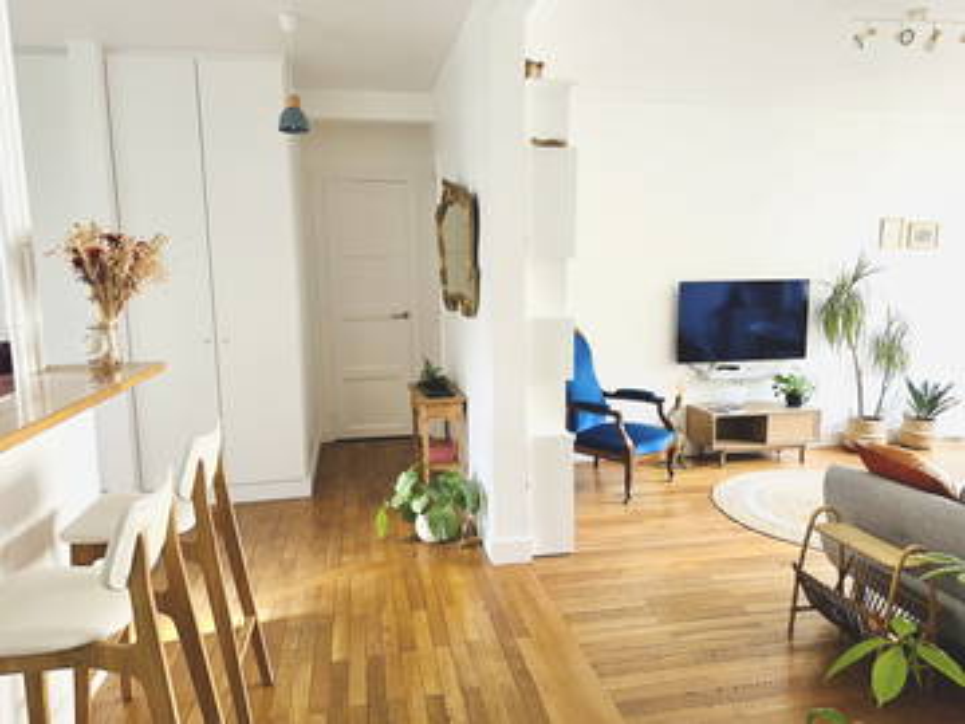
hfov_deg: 71.6
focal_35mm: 24
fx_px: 669
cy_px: 362
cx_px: 482
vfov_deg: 56.8
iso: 50
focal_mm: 6.86
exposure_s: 1/45
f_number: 1.78
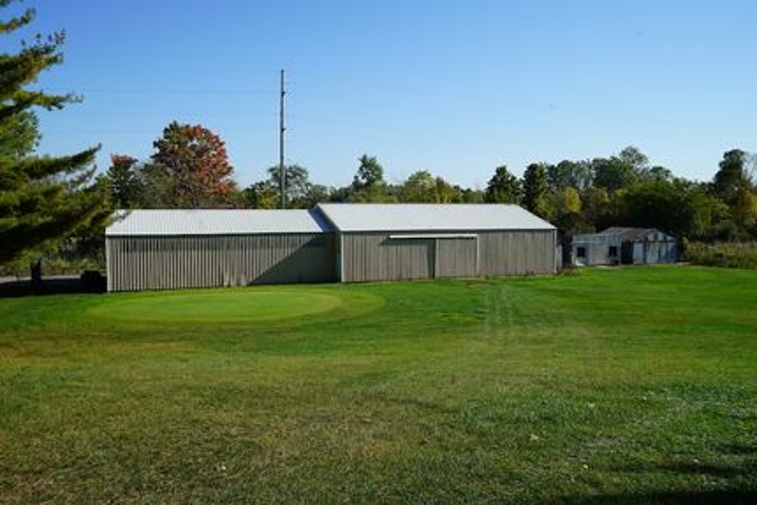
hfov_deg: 63.6
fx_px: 610
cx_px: 378
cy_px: 252
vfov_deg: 45.0
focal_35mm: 29
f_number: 10
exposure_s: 1/160
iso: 100
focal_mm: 29
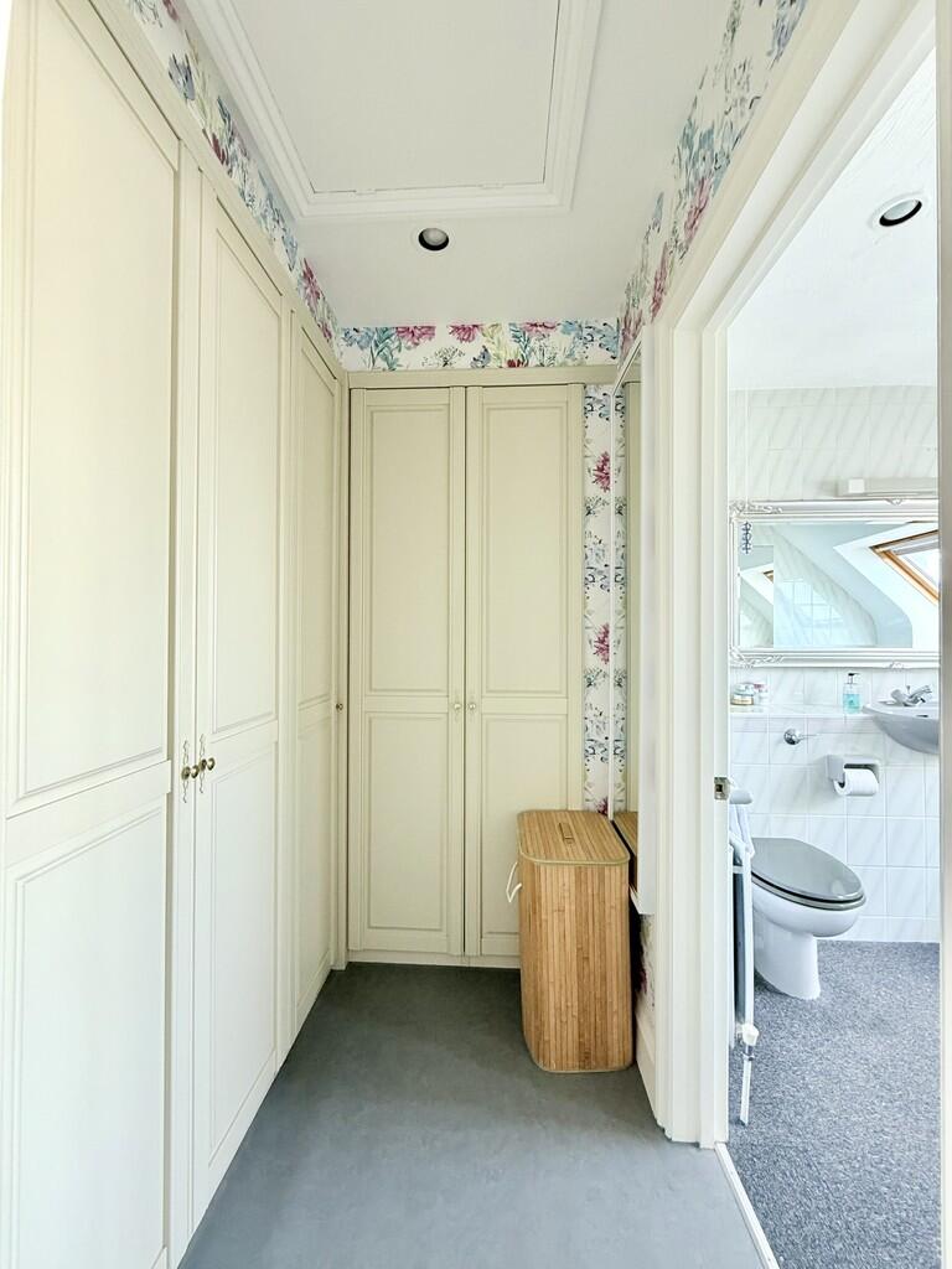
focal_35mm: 14
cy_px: 634
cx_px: 476
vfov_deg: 102.1
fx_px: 513
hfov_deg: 85.7
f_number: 2.2
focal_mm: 2.22
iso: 320
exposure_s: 1/72
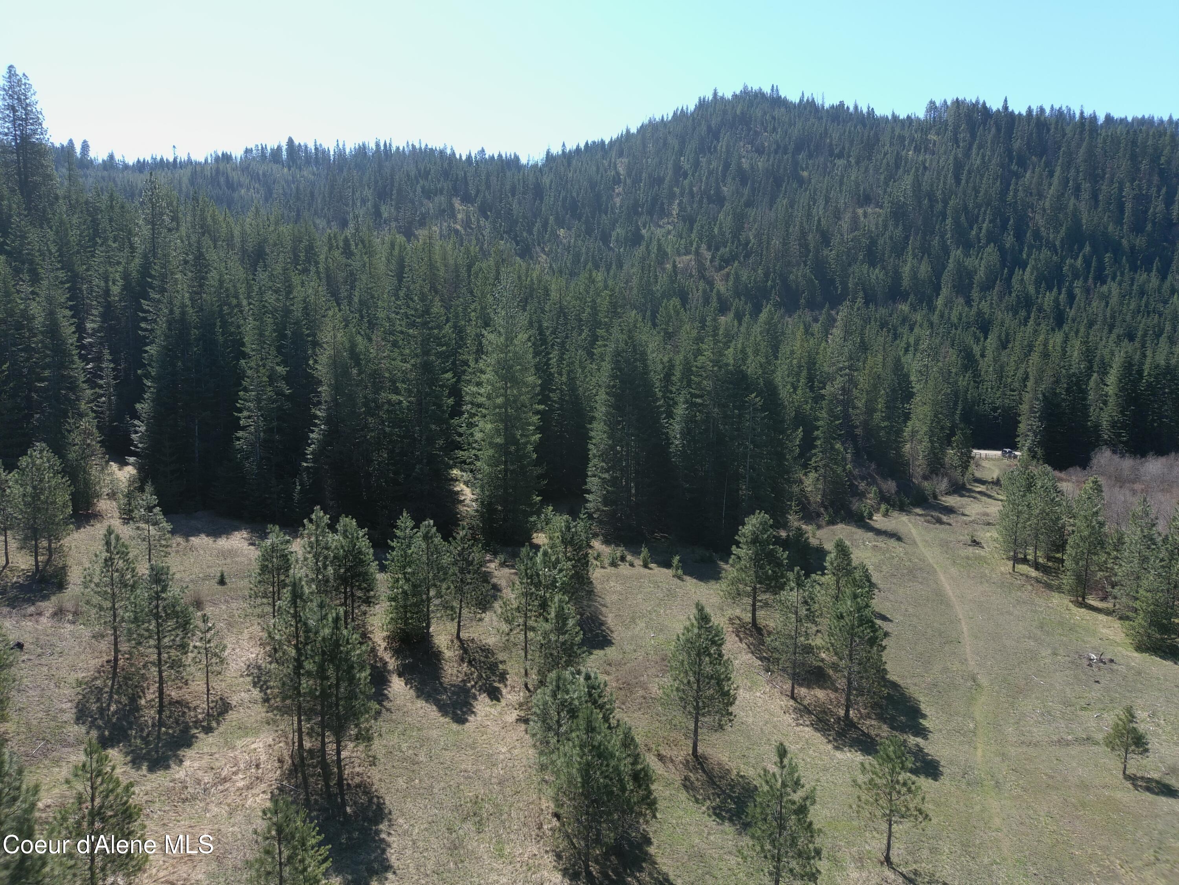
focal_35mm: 26
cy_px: 442
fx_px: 886
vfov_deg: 53.1
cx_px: 590
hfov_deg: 67.3
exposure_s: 1/640
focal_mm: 4.74
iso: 100
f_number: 1.8
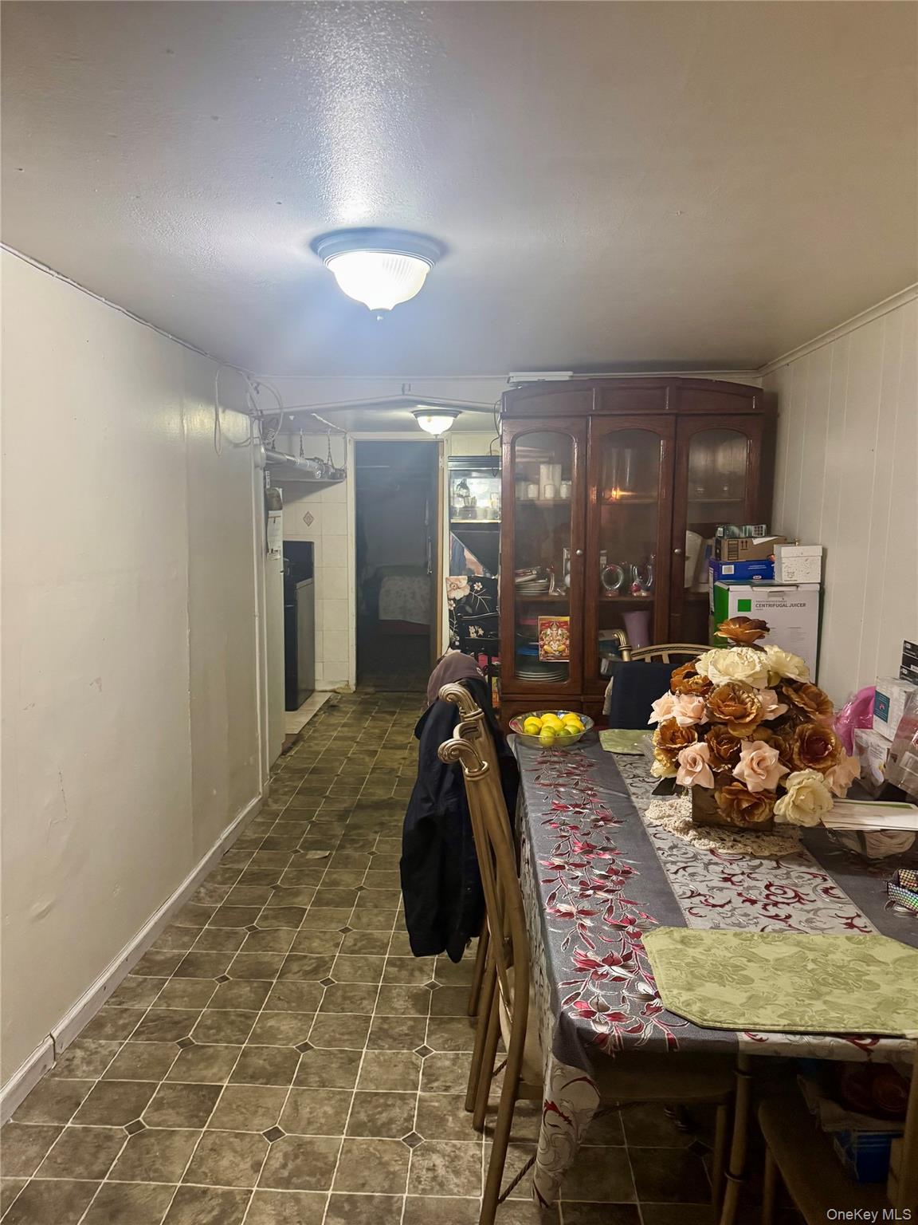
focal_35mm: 24
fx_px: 849
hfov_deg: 56.8
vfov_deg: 71.6
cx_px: 459
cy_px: 612
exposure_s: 1/60
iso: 640
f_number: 1.78
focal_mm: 6.76
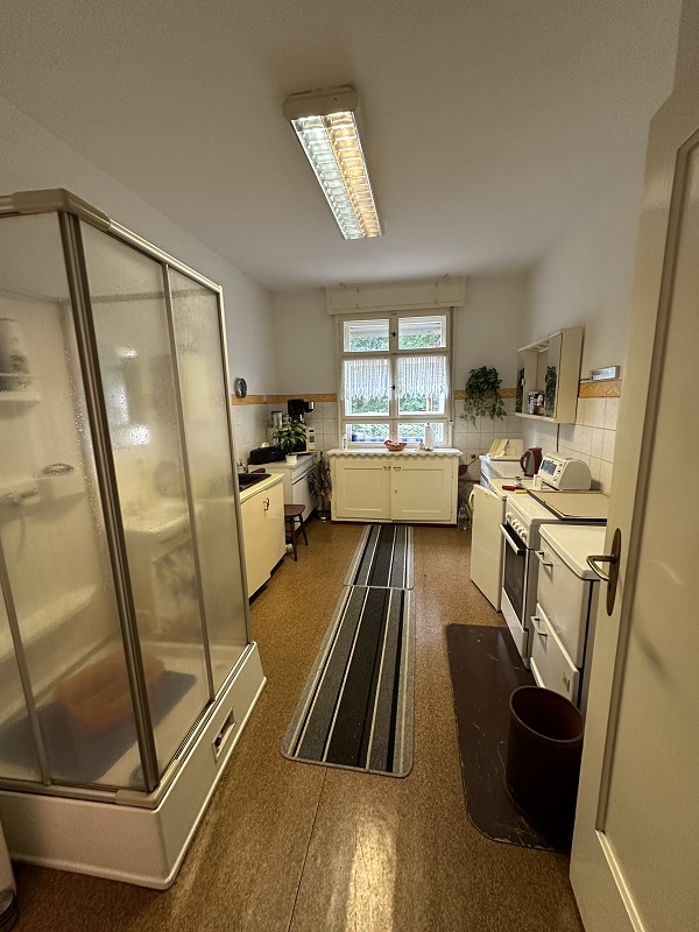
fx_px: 377
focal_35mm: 14
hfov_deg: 85.7
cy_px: 466
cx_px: 350
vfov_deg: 102.1
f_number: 2.2
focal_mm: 2.22
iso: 500
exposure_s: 1/50
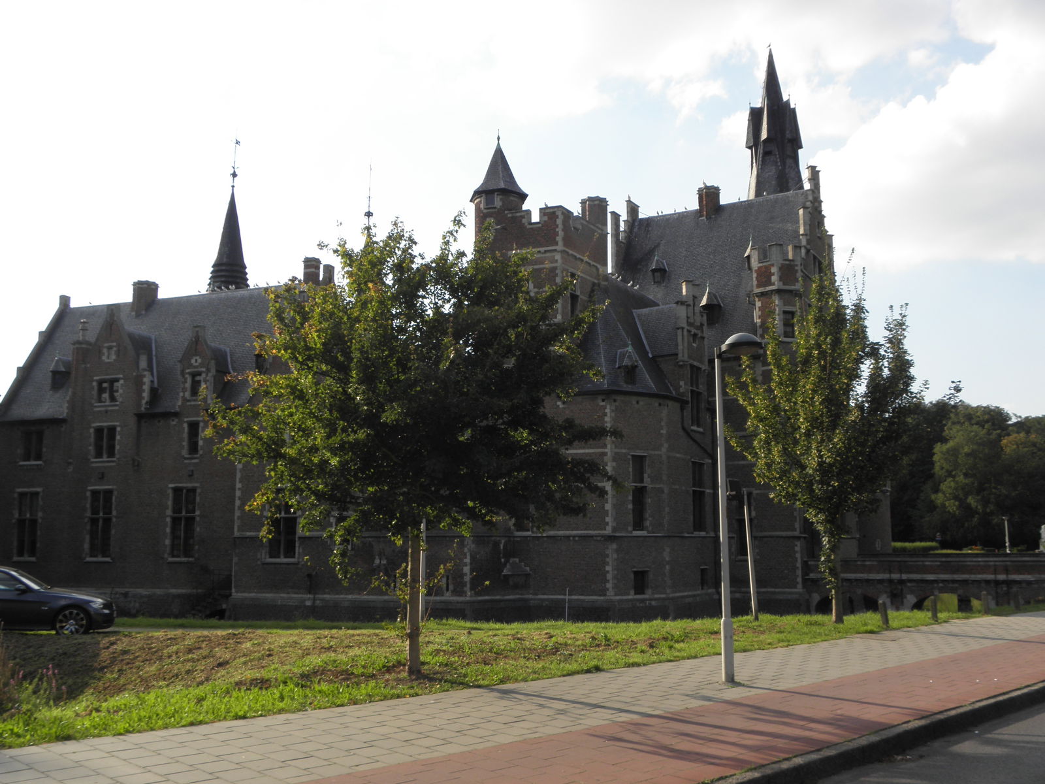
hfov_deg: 54.0
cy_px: 392
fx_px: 1026
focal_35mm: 34
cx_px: 522
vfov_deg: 41.8
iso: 64
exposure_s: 1/160
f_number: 5.6
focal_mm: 6.07
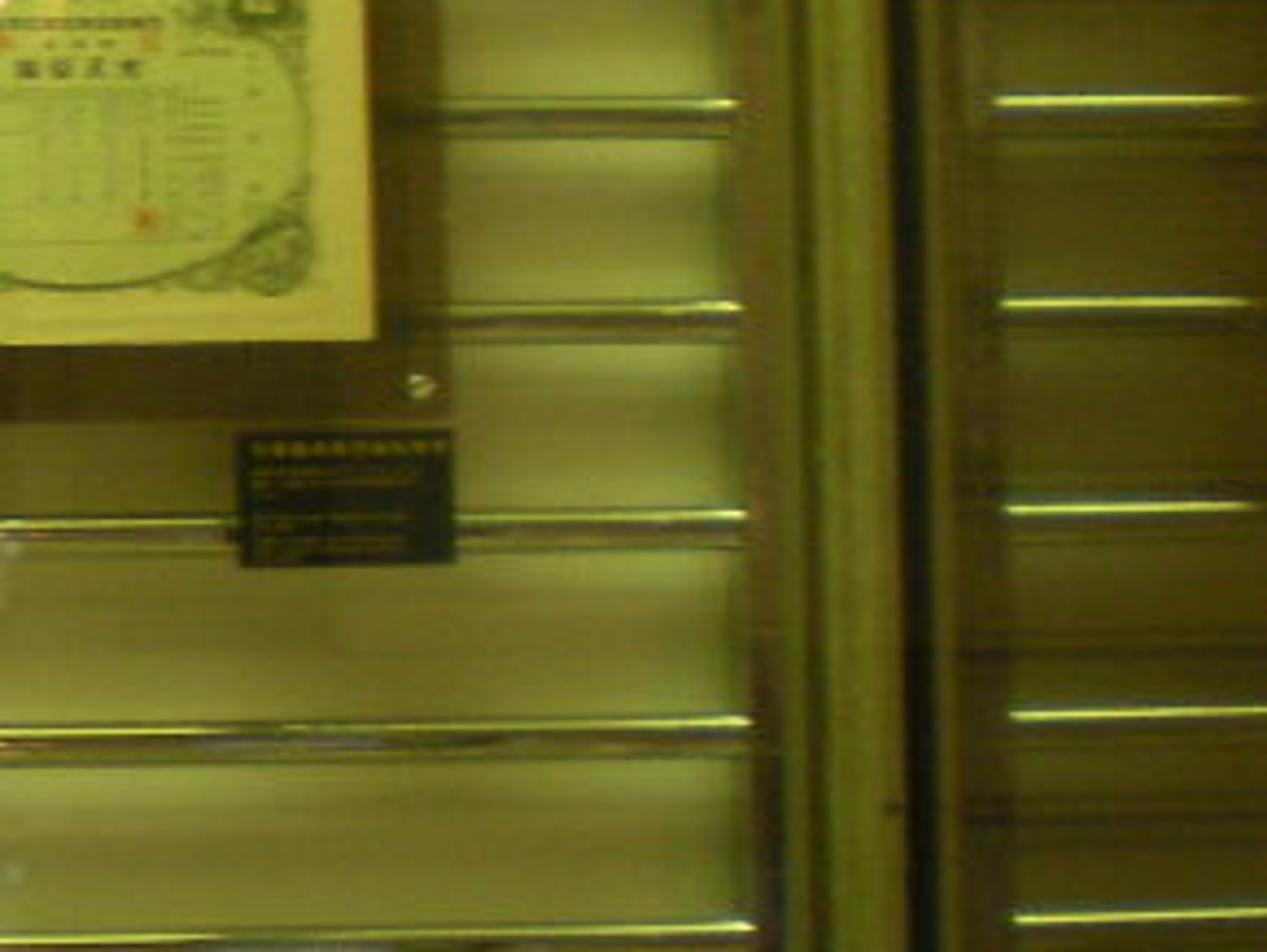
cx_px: -634
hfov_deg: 13.8
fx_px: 4909
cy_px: 266
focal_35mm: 134
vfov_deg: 11.1
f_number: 3.1
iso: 200
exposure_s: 1/11.7
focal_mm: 6.3
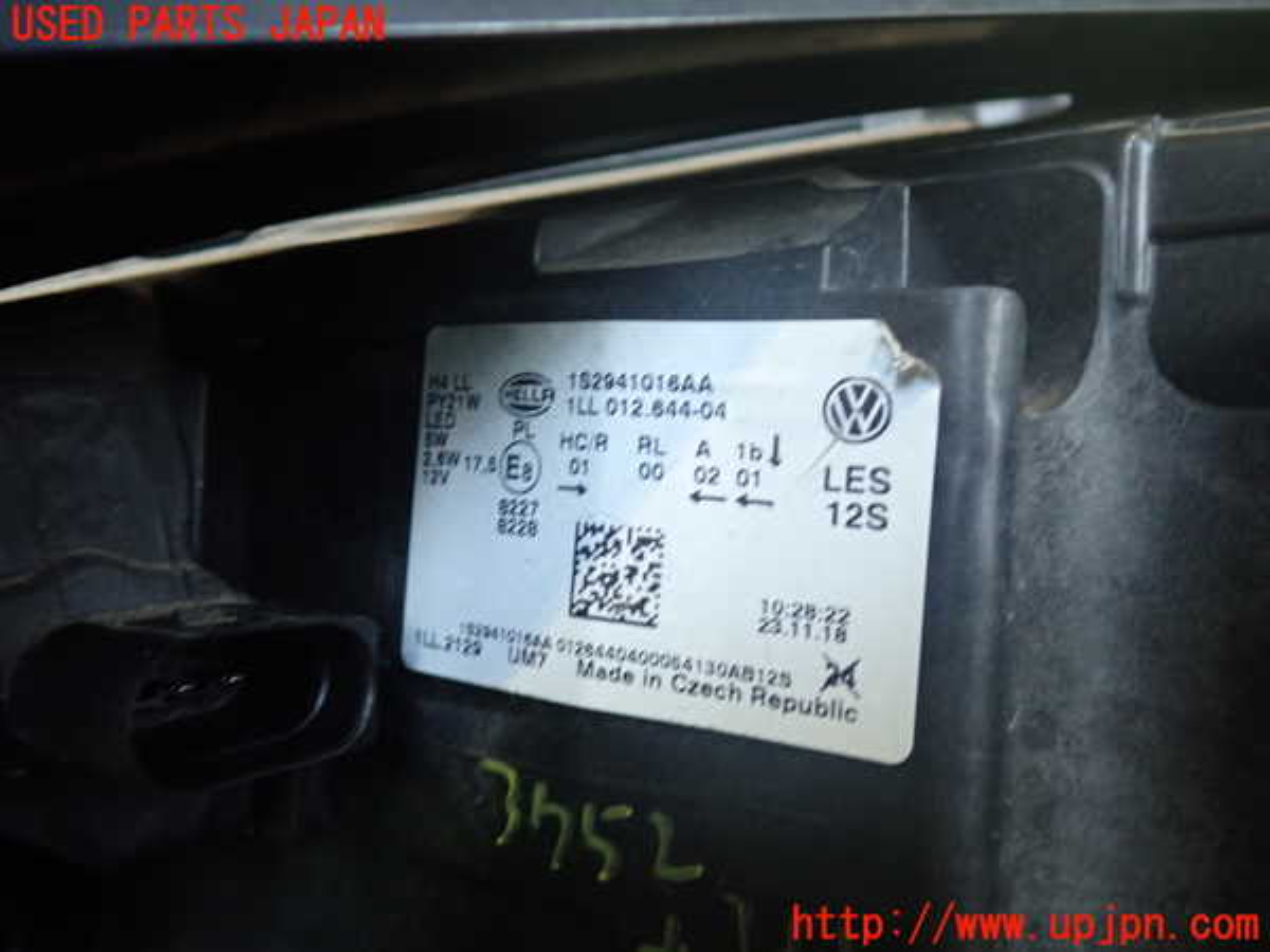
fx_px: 1101
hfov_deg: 60.0
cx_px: 635
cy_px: 476
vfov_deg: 46.8
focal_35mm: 30
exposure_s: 1/30
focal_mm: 5.4
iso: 250
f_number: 2.3
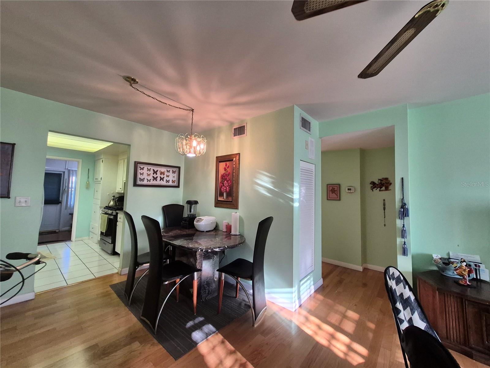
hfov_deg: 106.2
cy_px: 184
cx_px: 245
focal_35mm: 13
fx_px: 184
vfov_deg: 89.9
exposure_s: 1/60
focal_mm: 1.74
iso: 200
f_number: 2.2
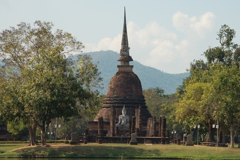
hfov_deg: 13.1
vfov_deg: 8.7
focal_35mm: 157
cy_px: 76
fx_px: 1047
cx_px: 135
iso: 200
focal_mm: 92
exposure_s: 1/160
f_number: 13
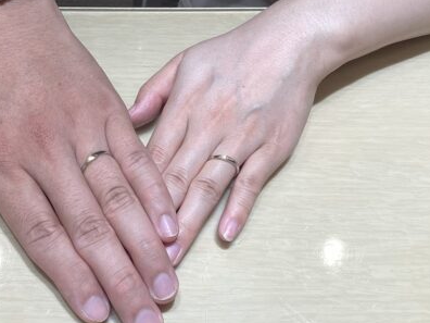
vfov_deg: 30.9
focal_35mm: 47
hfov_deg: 39.7
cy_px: 146
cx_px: 128
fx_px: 584
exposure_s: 1/120
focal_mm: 3.3
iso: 80
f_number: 2.4
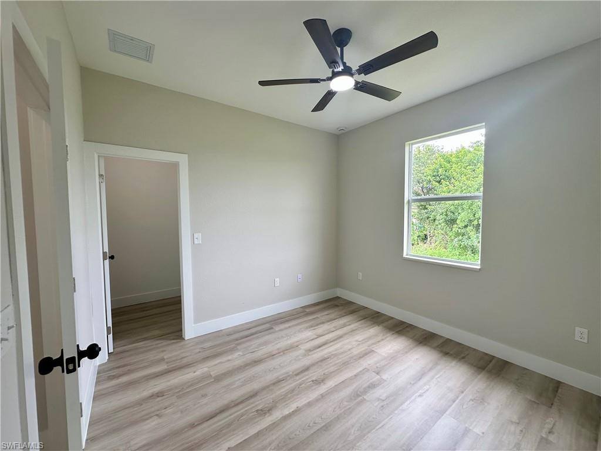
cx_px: 300
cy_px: 226
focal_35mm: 14
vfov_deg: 85.7
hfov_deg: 102.1
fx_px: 243
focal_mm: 2.22
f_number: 2.2
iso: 50
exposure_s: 1/99
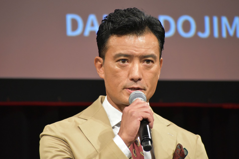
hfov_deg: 4.9
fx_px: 2795
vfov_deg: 3.3
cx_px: 120
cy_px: 80
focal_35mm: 421
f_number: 6.3
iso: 2200
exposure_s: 1/125
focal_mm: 280
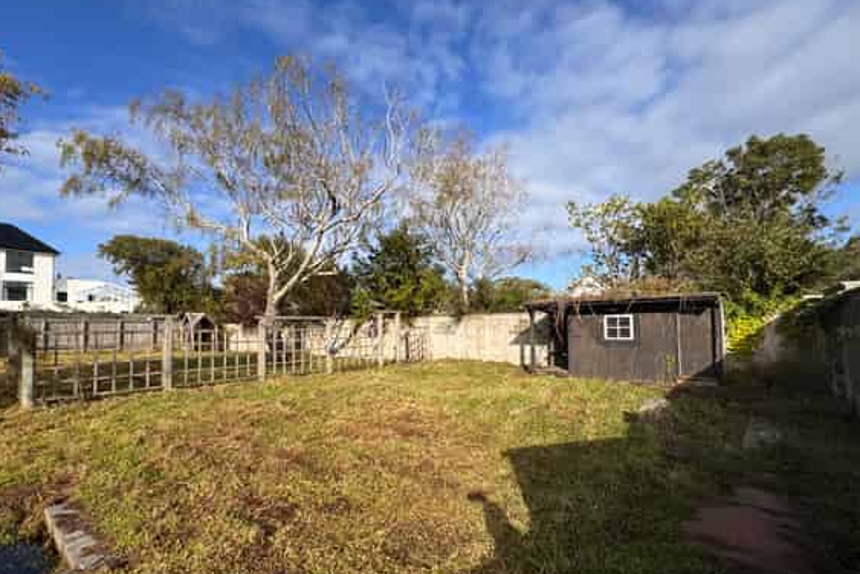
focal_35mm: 17
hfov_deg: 93.1
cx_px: 399
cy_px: 311
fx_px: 406
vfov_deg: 70.4
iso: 40
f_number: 2.2
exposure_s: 1/1880
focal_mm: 2.22
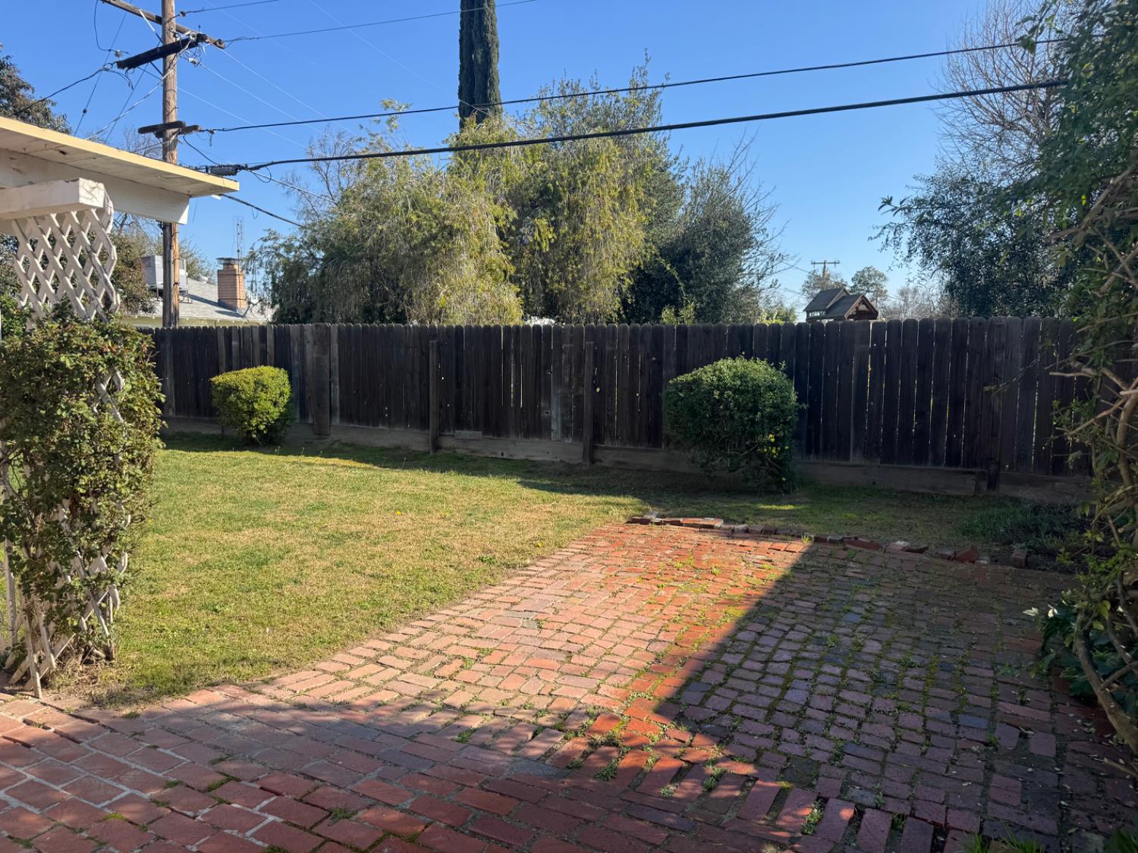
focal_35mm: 24
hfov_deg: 71.6
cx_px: 569
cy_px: 426
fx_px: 789
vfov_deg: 56.8
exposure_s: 1/1980
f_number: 1.78
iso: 80
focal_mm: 6.76
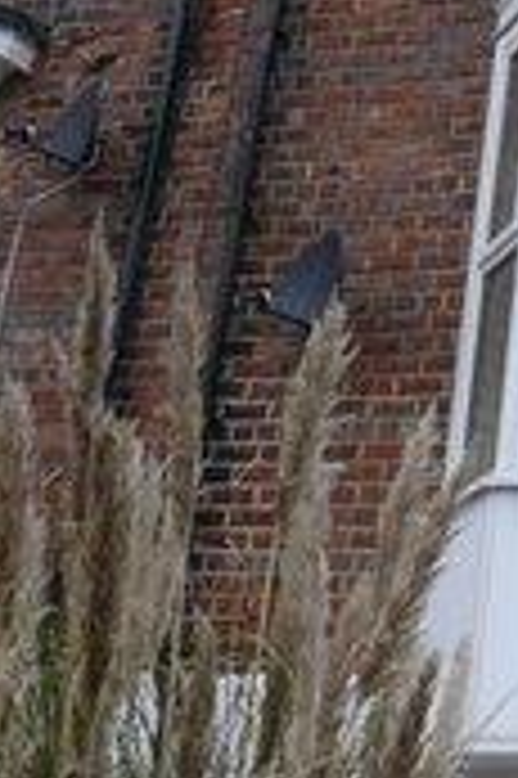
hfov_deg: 12.2
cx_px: 977
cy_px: -27
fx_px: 2184
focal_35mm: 101
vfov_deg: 19.6
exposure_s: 1/100
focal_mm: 7.4
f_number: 4
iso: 100
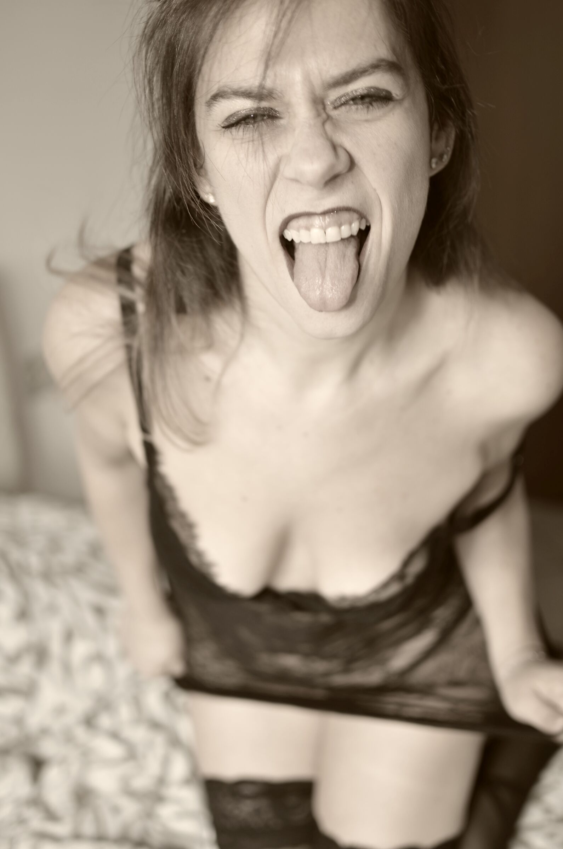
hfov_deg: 25.6
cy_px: 424
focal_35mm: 52
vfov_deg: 37.9
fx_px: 1237
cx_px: 282
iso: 100
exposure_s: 1/100
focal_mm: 35
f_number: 2
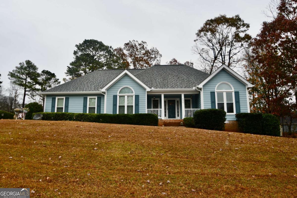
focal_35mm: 25
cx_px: 148
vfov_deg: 51.3
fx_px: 206
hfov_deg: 71.5
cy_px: 99
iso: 125
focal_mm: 17
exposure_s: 1/250
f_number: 4.2
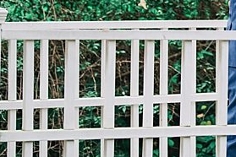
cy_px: -27
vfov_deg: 5.4
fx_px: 1658
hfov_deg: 8.0
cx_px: 333
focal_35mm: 253
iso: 500
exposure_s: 1/400
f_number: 2.8
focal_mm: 75
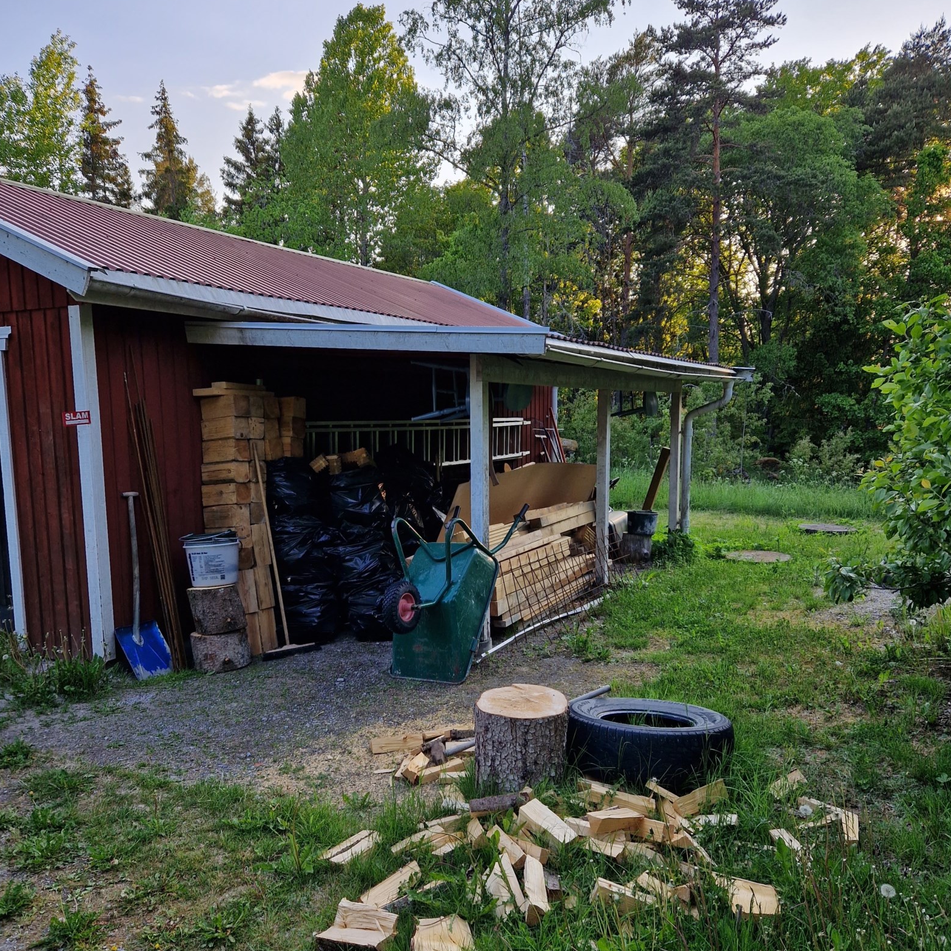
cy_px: 520
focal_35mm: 28
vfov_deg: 57.2
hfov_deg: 57.3
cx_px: 483
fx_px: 870
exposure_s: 1/321
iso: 50
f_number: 1.8
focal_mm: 5.4
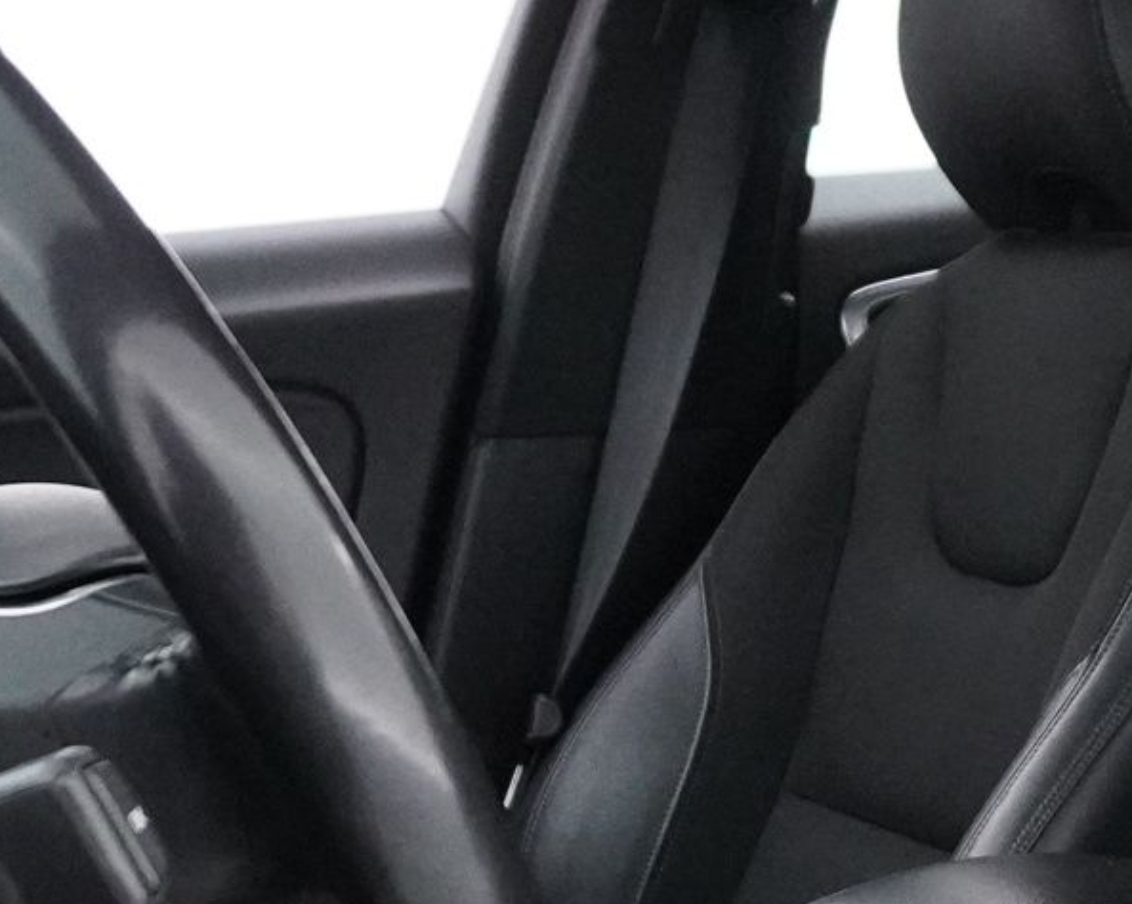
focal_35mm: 95
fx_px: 3182
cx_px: 1185
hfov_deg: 19.5
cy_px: 947
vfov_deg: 15.8
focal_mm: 16
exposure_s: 1/100
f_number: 3.5
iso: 6400
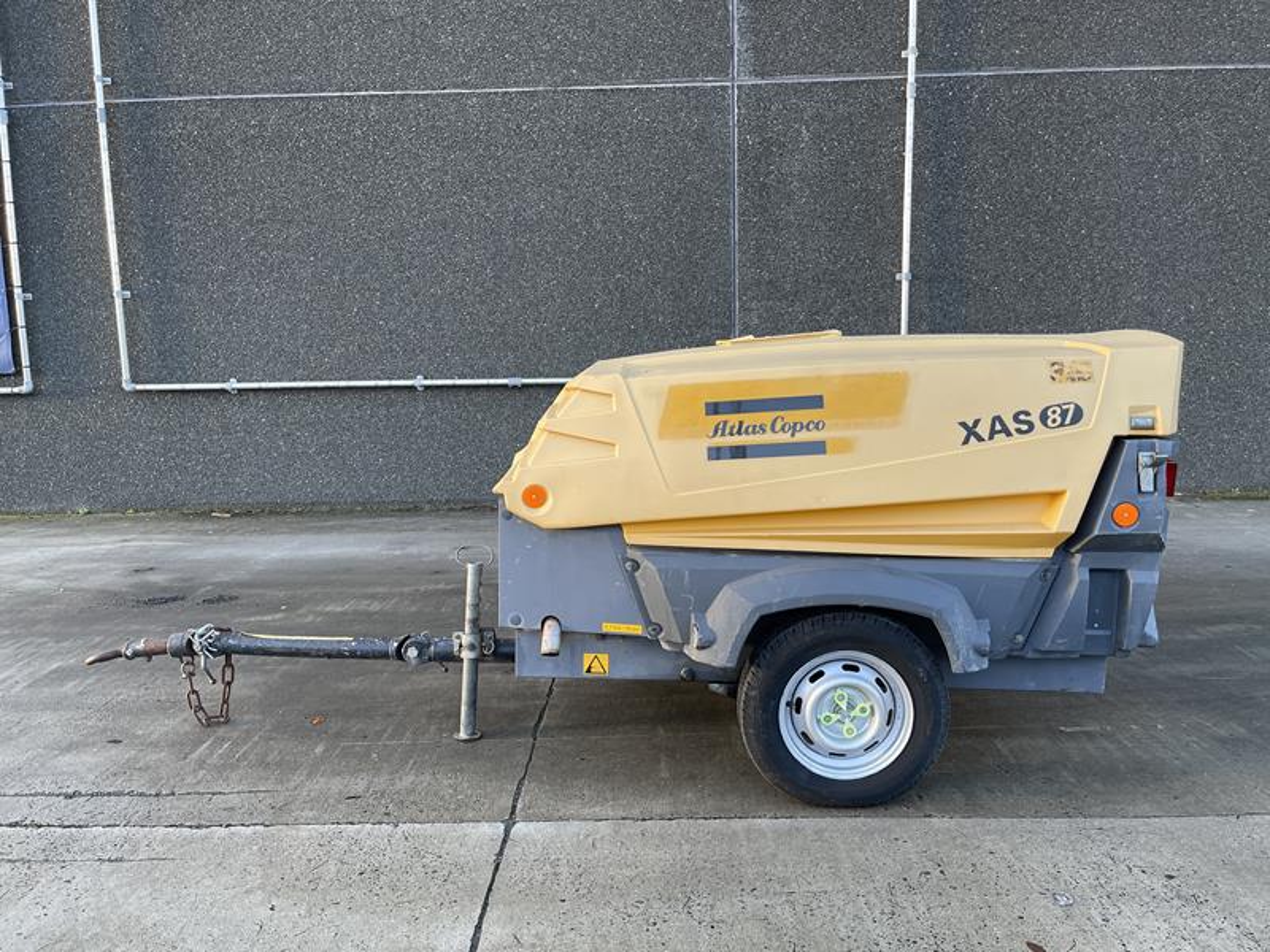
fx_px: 954
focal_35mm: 26
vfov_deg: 53.1
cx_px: 635
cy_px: 476
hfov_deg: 67.3
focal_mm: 5.1
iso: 50
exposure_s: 1/121
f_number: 1.6
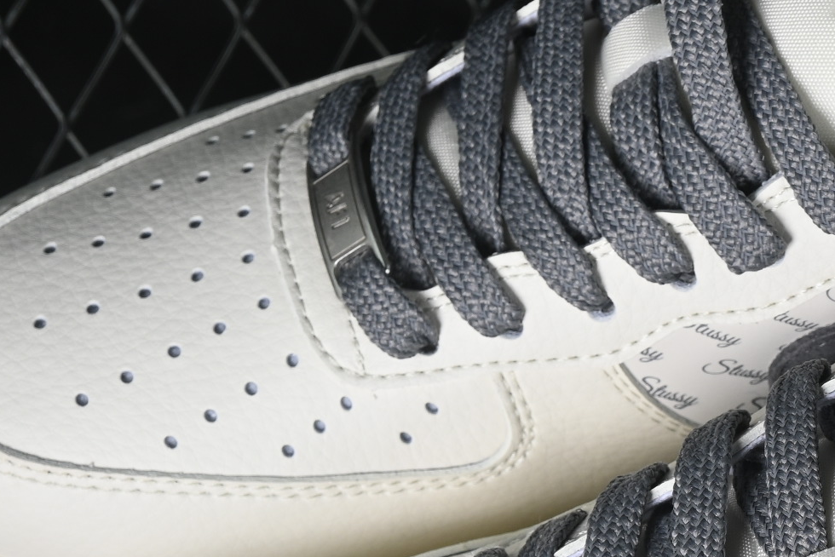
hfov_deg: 9.6
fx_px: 4942
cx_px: 771
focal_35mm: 213
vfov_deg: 6.4
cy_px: 503
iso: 160
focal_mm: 50
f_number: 7.1
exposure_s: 1/80
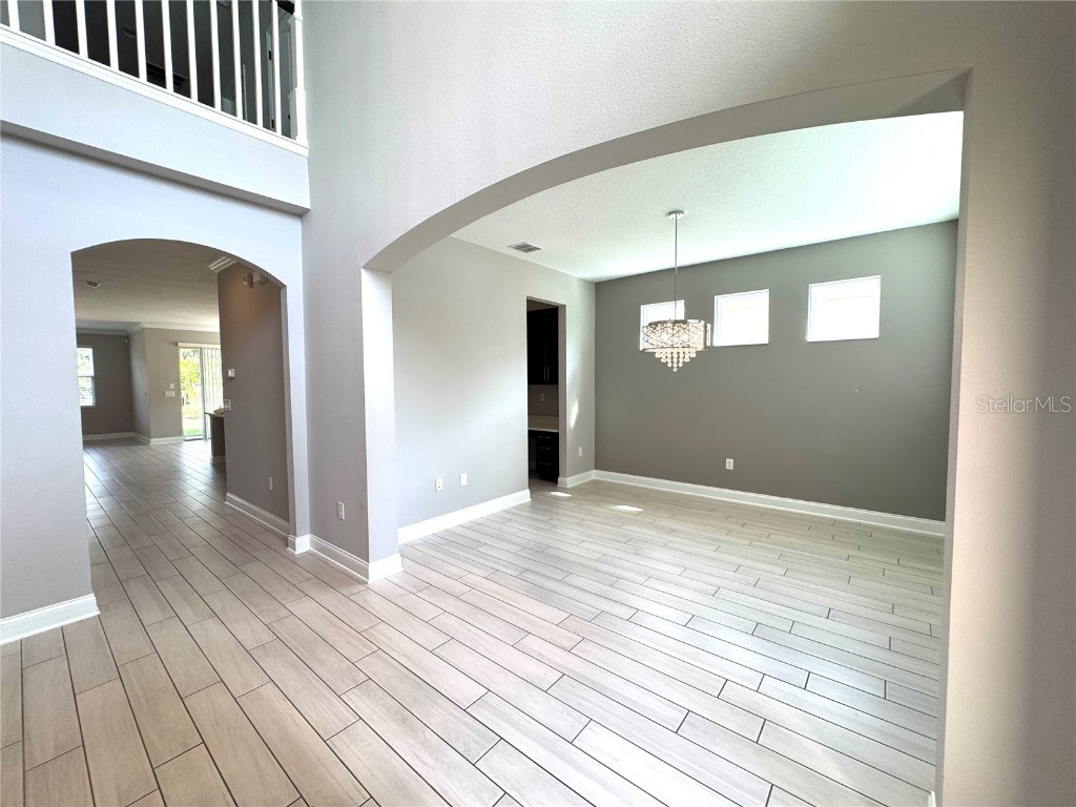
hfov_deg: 102.1
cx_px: 538
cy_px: 404
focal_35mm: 14
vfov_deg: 85.7
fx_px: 435
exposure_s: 1/120
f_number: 2.2
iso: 64
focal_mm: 2.22
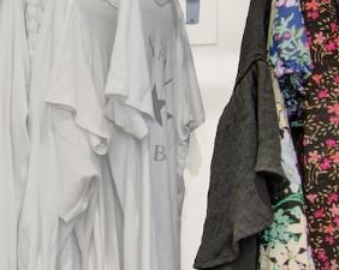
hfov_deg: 22.4
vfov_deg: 21.8
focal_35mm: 70
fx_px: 702
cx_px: -170
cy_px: 151
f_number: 14
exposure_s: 1.6
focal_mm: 14
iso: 100
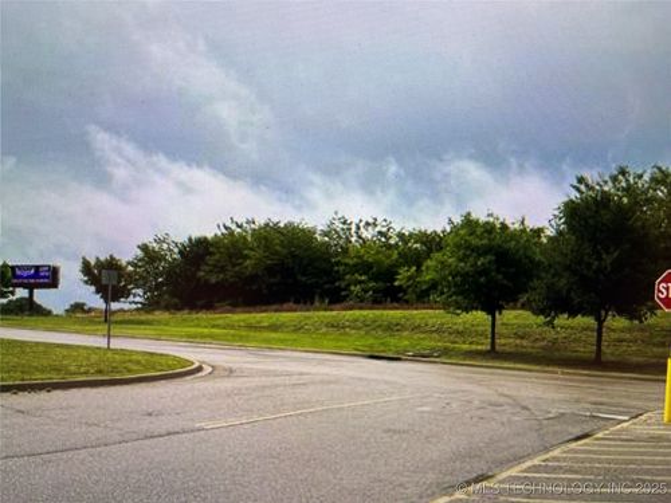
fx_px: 504
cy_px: 252
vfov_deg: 53.1
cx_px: 336
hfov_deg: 67.3
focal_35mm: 26
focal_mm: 5.1
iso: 80
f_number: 1.6
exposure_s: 1/120
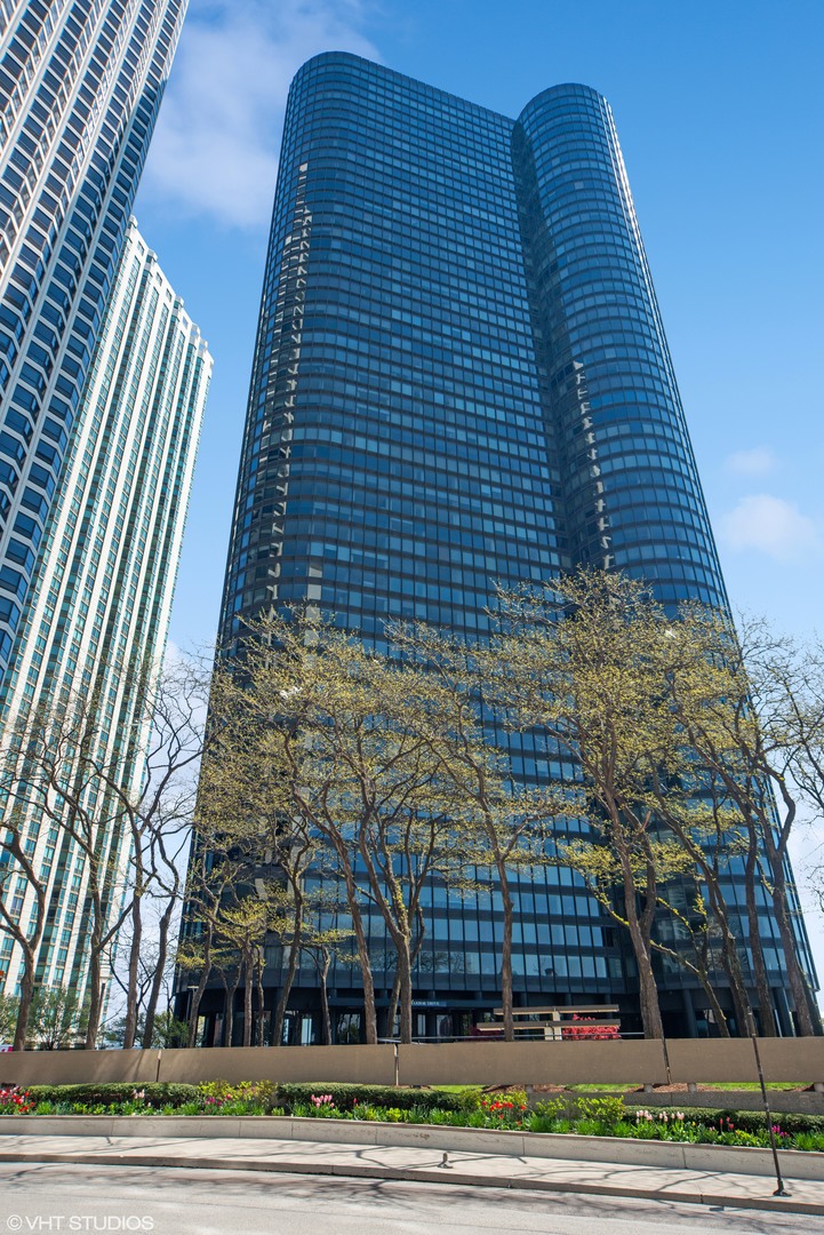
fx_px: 720
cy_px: 618
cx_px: 412
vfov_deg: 81.2
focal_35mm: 21
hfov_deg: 59.5
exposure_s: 1/320
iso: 400
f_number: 8
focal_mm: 21
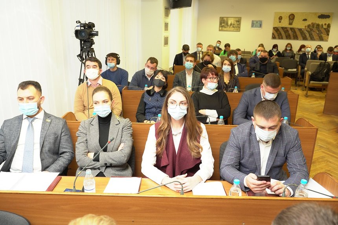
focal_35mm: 30
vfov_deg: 43.6
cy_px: 112
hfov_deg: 61.9
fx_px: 282
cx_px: 169
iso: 1000
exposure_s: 1/100
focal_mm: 30
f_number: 4.5
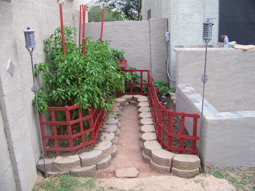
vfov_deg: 39.7
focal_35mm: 36
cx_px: 128
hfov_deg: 51.4
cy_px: 96
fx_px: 265
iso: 64
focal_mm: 5.85
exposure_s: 1/80
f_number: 2.8
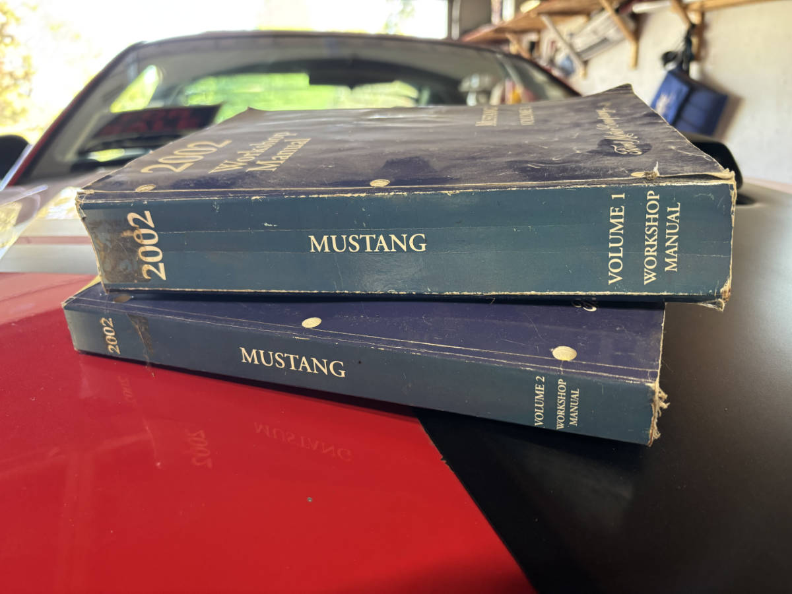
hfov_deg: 67.3
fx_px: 595
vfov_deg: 53.1
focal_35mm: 26
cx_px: 396
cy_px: 297
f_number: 1.6
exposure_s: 1/60
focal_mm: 6
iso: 250
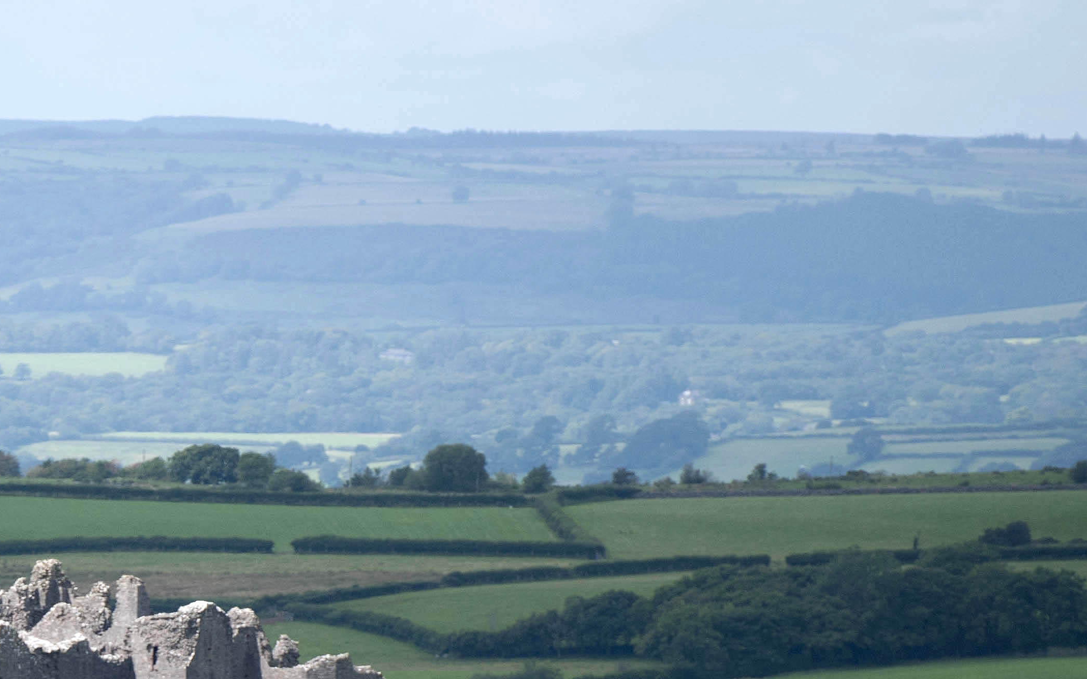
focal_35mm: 624
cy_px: 716
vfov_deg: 2.1
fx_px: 18486
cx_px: -16
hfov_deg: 3.4
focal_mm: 200
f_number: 9
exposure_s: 1/3200
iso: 200
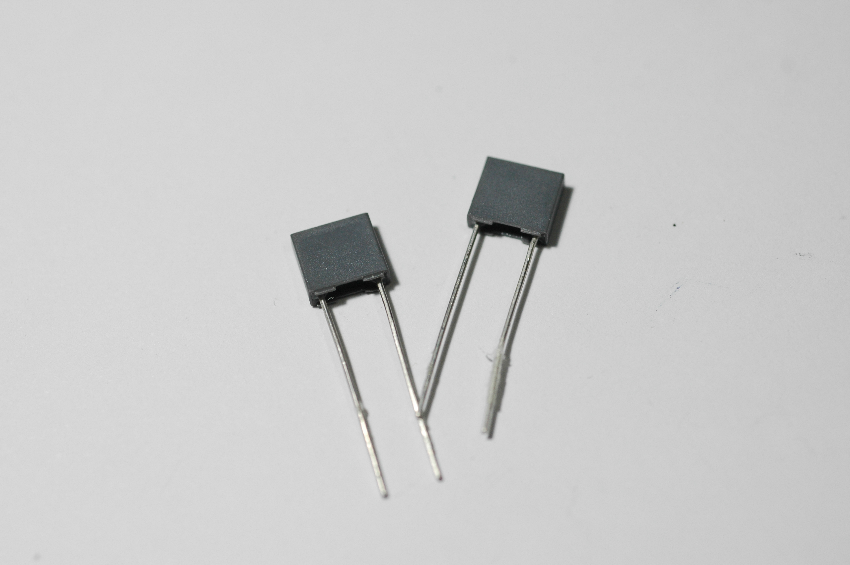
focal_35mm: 90
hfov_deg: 22.6
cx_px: 425
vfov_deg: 15.2
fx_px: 2123
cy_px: 282
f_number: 5
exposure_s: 1/125
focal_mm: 60
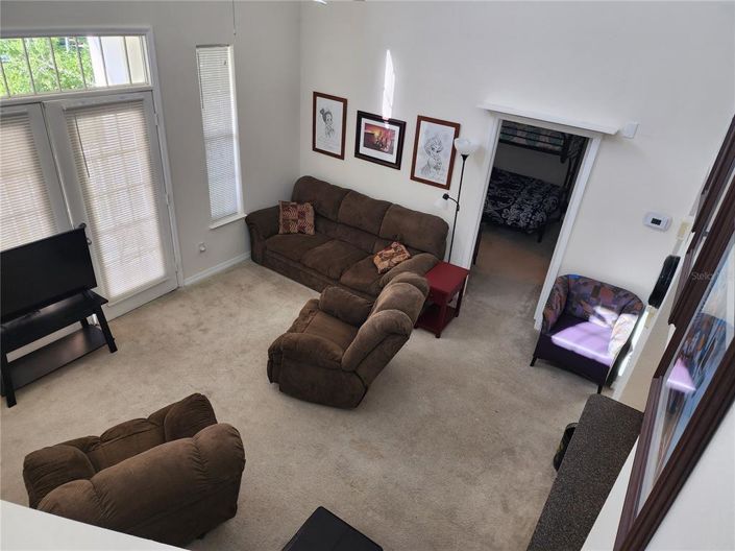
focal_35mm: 23
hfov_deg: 74.0
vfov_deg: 58.8
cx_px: 368
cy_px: 276
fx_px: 488
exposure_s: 1/180
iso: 64
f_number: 1.8
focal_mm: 6.4
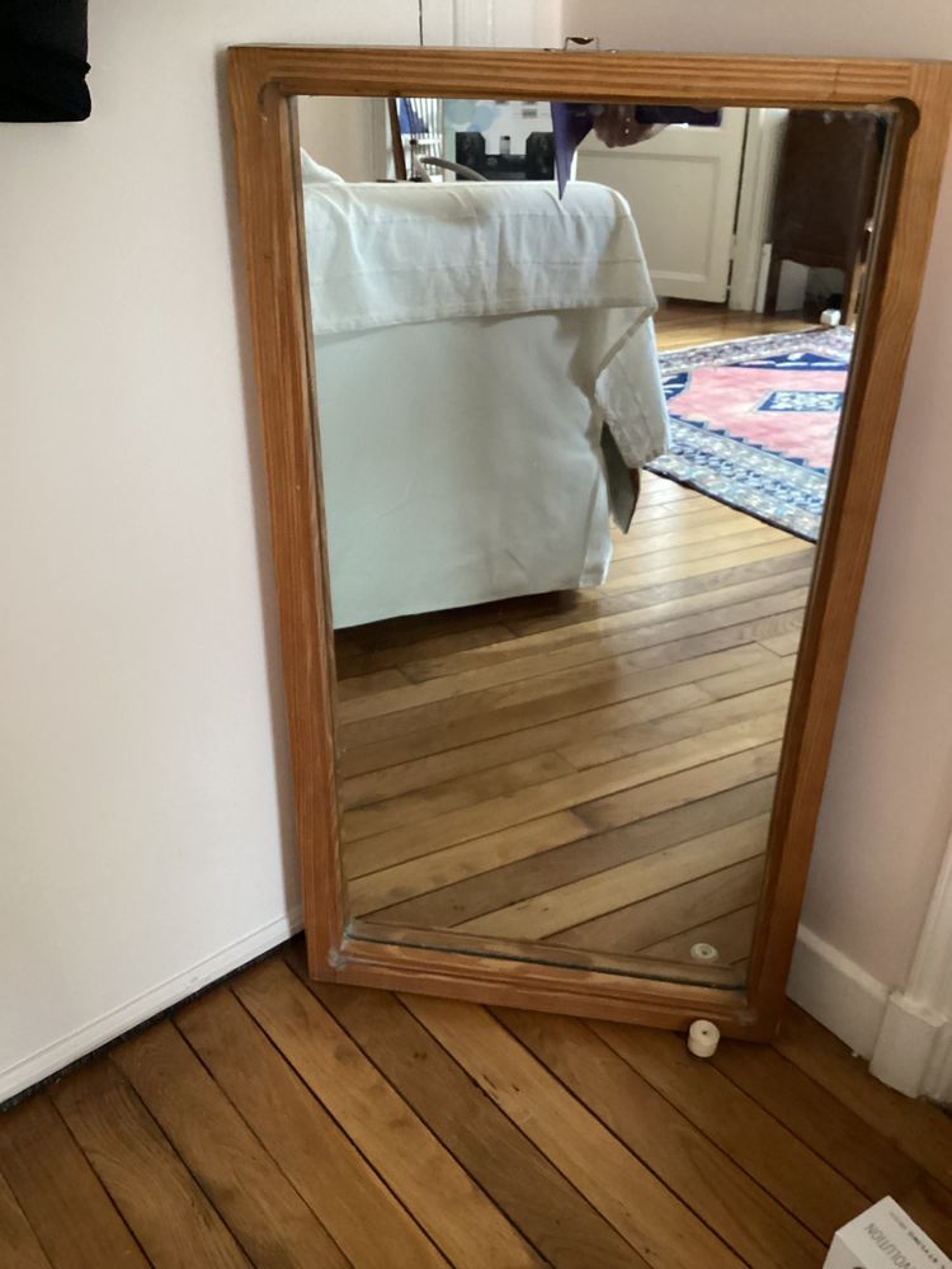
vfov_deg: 58.4
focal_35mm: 31
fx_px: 1137
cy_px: 634
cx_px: 476
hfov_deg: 45.4
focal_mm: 3.3
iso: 500
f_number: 2.4
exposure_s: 1/30
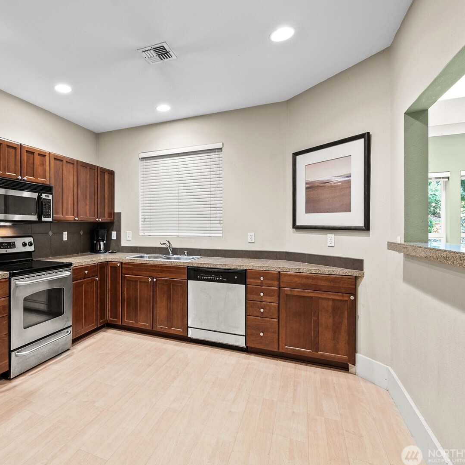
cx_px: 141
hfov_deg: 71.7
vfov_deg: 74.8
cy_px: 229
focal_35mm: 20
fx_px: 304
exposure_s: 2
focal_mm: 15
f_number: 8
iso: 250
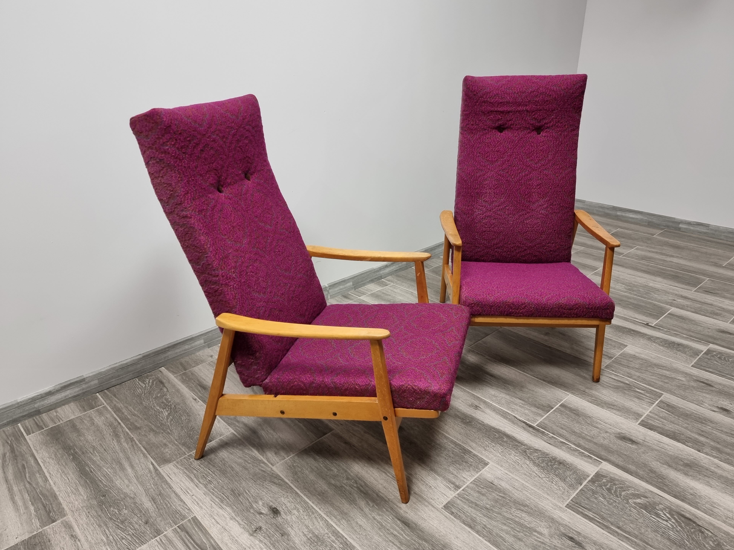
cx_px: 381
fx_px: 530
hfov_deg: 69.4
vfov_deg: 54.9
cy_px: 273
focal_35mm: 25
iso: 250
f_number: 1.8
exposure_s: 1/50
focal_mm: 6.7
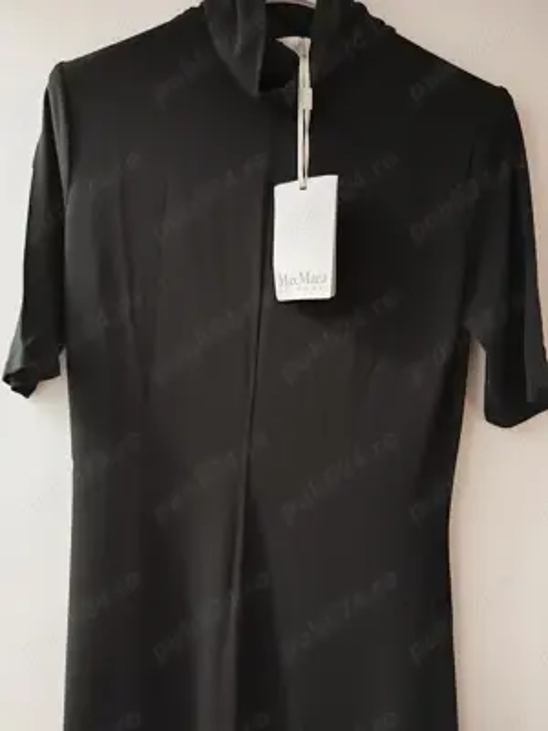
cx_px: 274
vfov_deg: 67.3
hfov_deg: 53.1
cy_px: 366
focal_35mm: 26
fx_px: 549
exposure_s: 1/31.9
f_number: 1.9
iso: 7000
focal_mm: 4.95
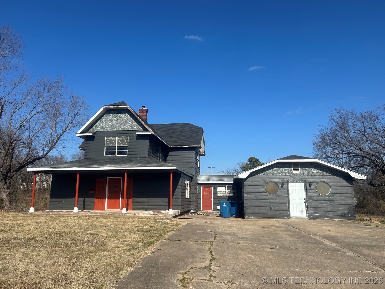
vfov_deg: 53.1
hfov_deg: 67.3
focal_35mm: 26
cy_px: 144
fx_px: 289
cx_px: 192
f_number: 1.5
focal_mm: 5.7
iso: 50
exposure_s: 1/4831
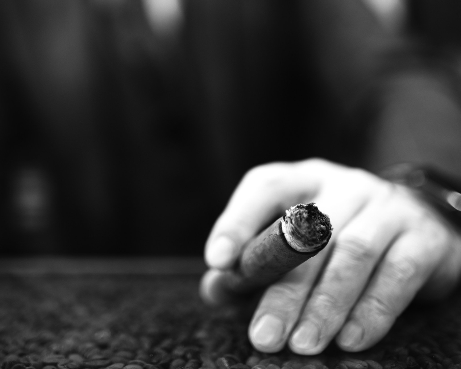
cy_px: 31
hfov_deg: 33.8
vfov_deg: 26.6
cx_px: 144
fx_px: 751
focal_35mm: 55
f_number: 1.4
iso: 320
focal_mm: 35
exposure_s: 1/9
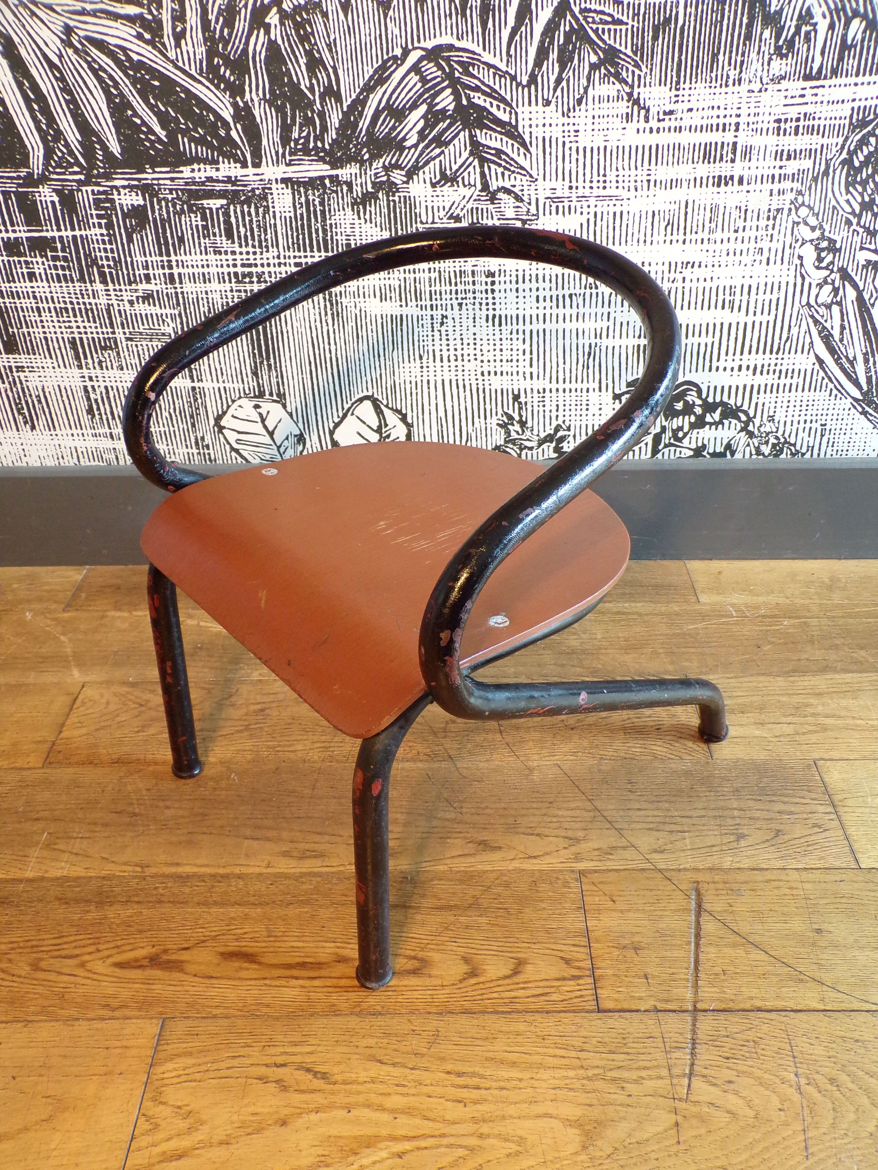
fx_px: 947
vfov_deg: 63.4
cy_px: 585
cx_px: 439
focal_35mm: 28
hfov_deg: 49.7
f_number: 3.1
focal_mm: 5
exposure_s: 1/17
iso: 297
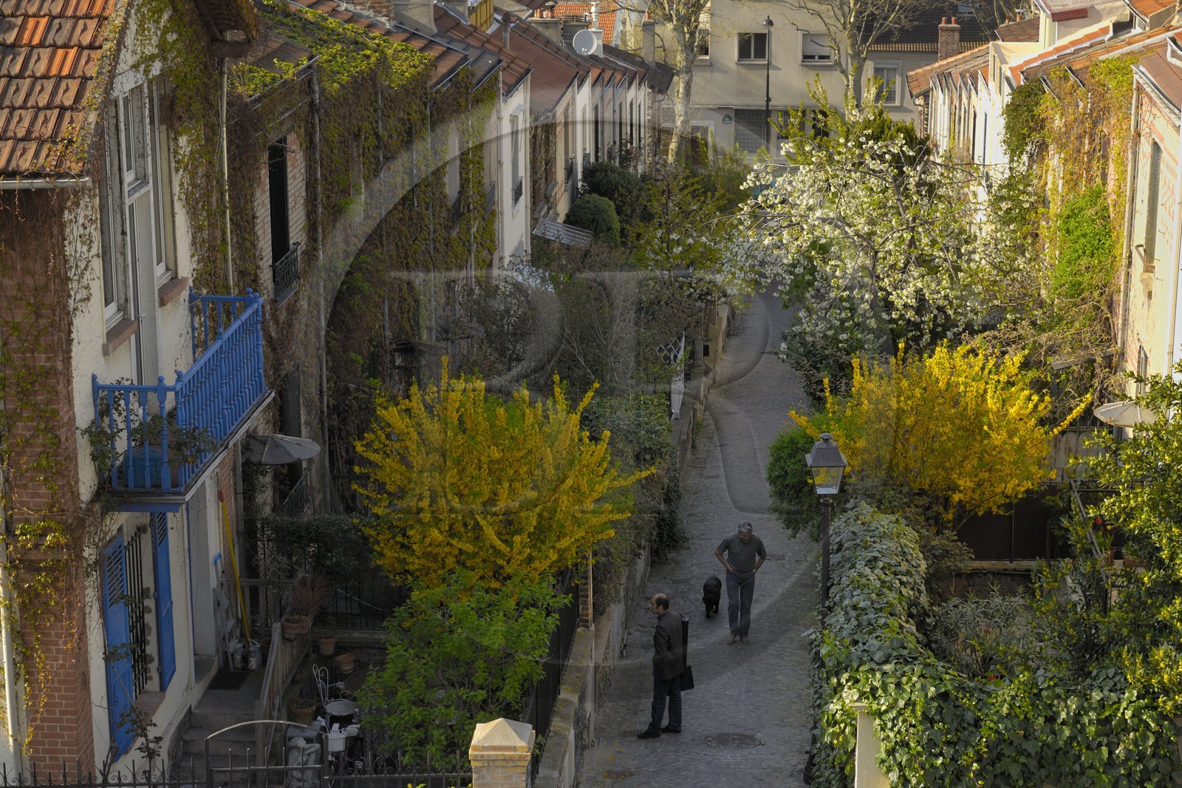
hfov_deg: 29.9
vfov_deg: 20.2
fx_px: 2216
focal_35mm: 68
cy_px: 394
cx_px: 591
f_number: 6.3
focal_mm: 45
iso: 100
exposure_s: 1/180
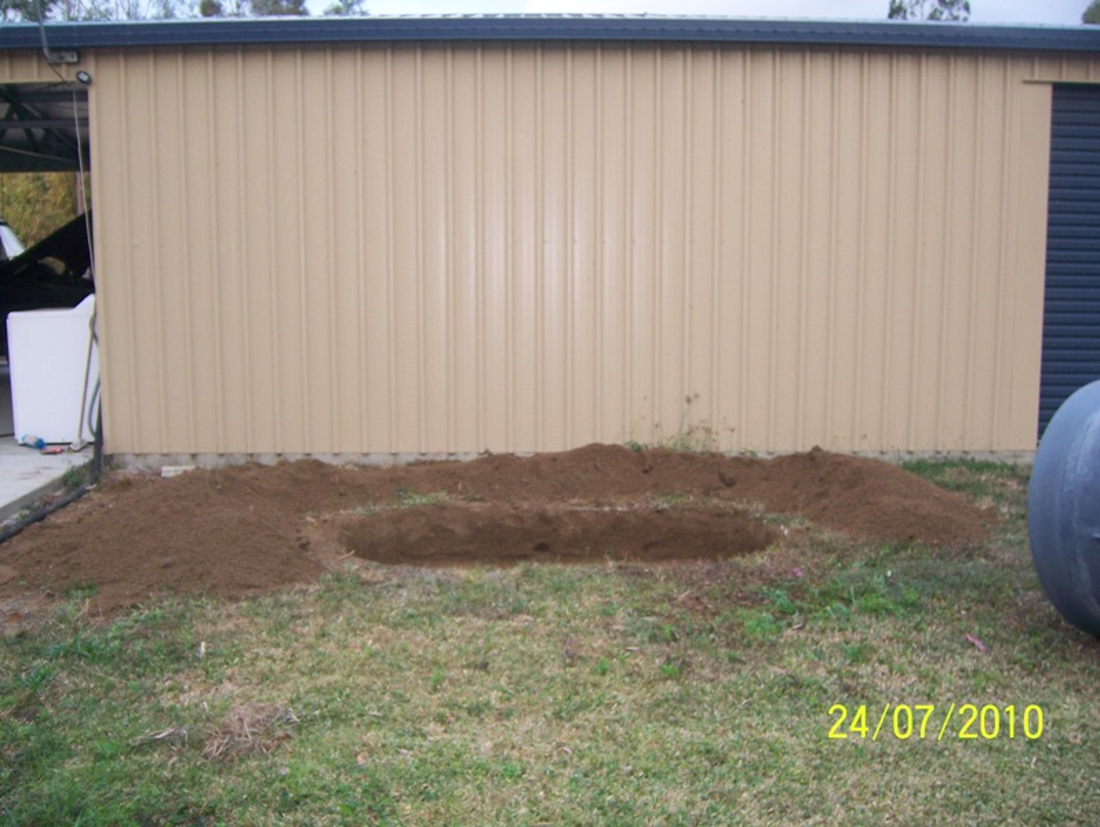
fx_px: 1145
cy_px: 414
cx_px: 550
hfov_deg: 51.3
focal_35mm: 36
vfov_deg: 39.7
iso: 125
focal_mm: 6
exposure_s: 1/80
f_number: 2.8
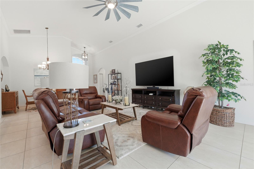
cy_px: 84
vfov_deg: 77.2
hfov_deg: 100.5
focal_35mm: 15
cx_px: 127
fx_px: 106
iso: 100
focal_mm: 10
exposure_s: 1/100
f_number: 7.1
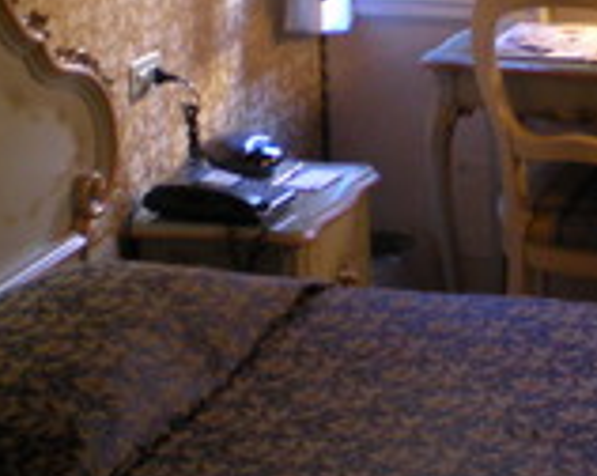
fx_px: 1871
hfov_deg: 17.8
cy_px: 140
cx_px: 567
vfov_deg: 14.5
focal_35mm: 106
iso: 236
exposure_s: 1/8
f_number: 3.1
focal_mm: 6.3
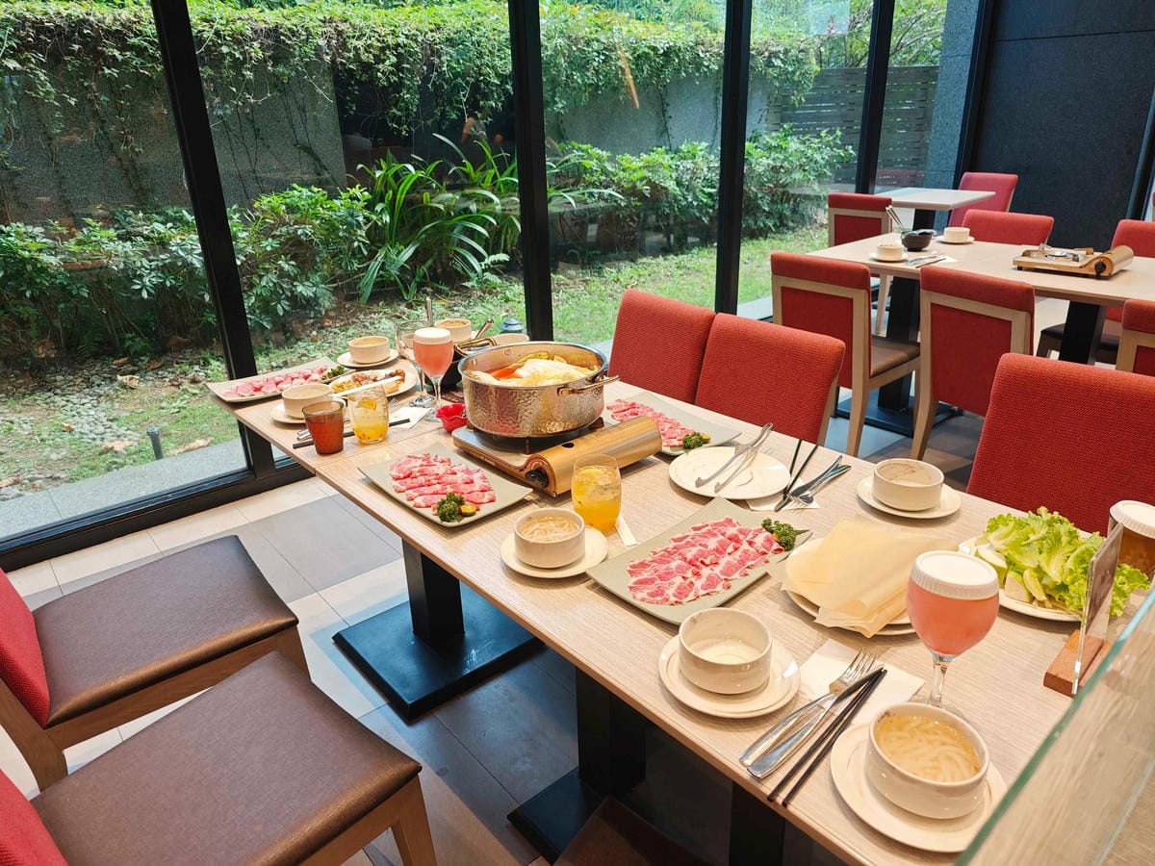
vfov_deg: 58.9
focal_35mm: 23
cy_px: 433
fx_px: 767
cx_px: 578
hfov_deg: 73.9
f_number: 2
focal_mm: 8.72
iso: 250
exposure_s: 1/60
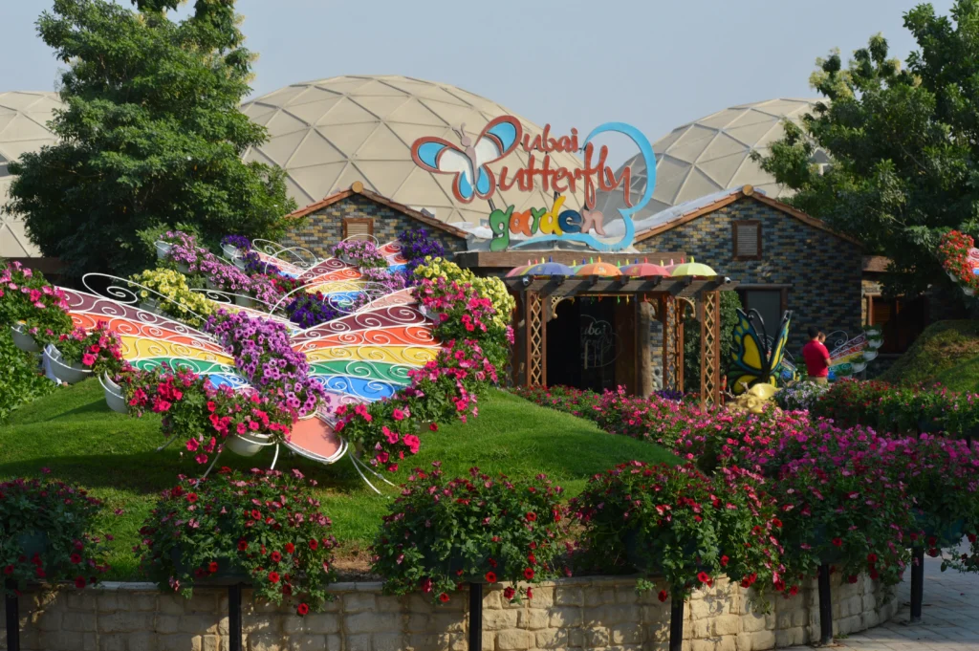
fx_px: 2242
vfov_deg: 16.5
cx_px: 490
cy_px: 326
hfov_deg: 24.6
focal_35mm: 82
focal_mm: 55
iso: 100
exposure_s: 1/250
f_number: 8
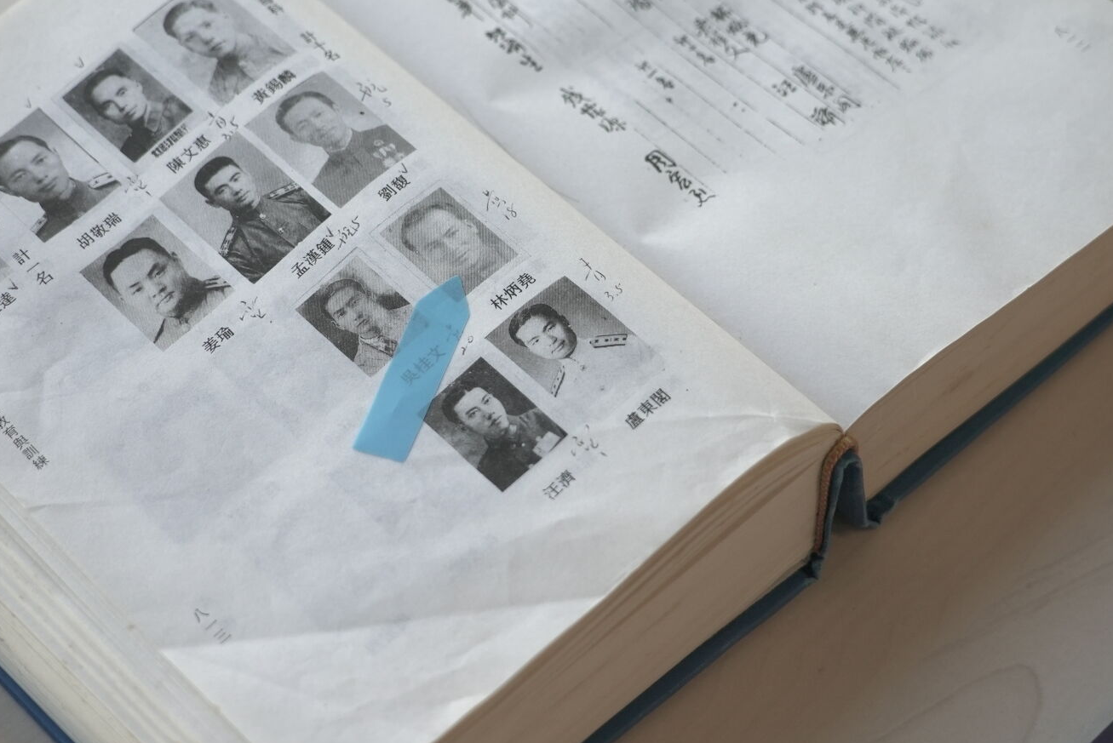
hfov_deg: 21.9
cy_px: 288
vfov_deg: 14.7
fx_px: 2877
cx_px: 509
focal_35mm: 93
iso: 1250
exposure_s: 1/100
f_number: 5.6
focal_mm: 69
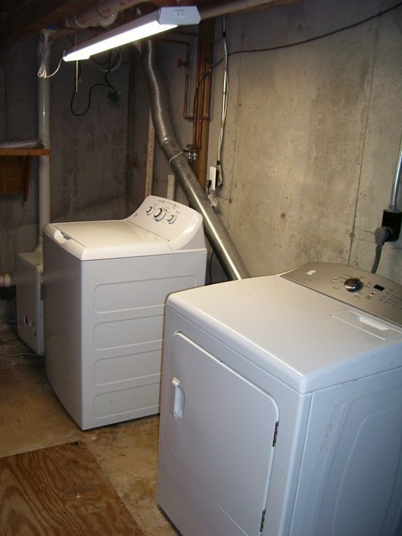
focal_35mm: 34
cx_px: 201
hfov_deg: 41.8
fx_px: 526
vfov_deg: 54.0
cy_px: 268
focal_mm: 5.6
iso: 80
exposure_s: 1/60
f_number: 2.7
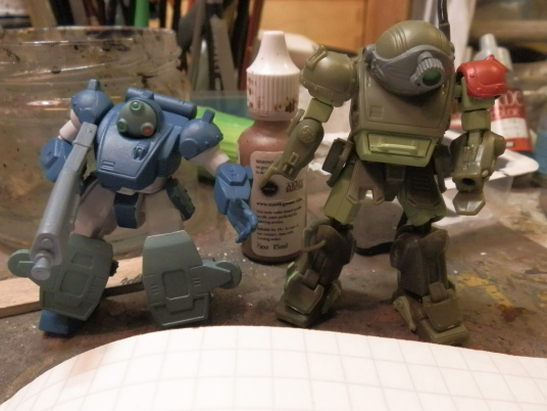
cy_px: 206
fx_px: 442
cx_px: 274
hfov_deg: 63.4
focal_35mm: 28
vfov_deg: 49.7
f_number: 3.1
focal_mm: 5
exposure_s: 1/100
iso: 400
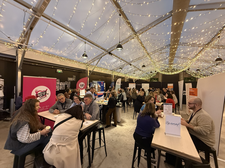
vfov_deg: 85.7
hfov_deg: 102.1
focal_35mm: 14
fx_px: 91
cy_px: 84
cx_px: 112
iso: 640
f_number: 2.2
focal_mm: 2.22
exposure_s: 1/50
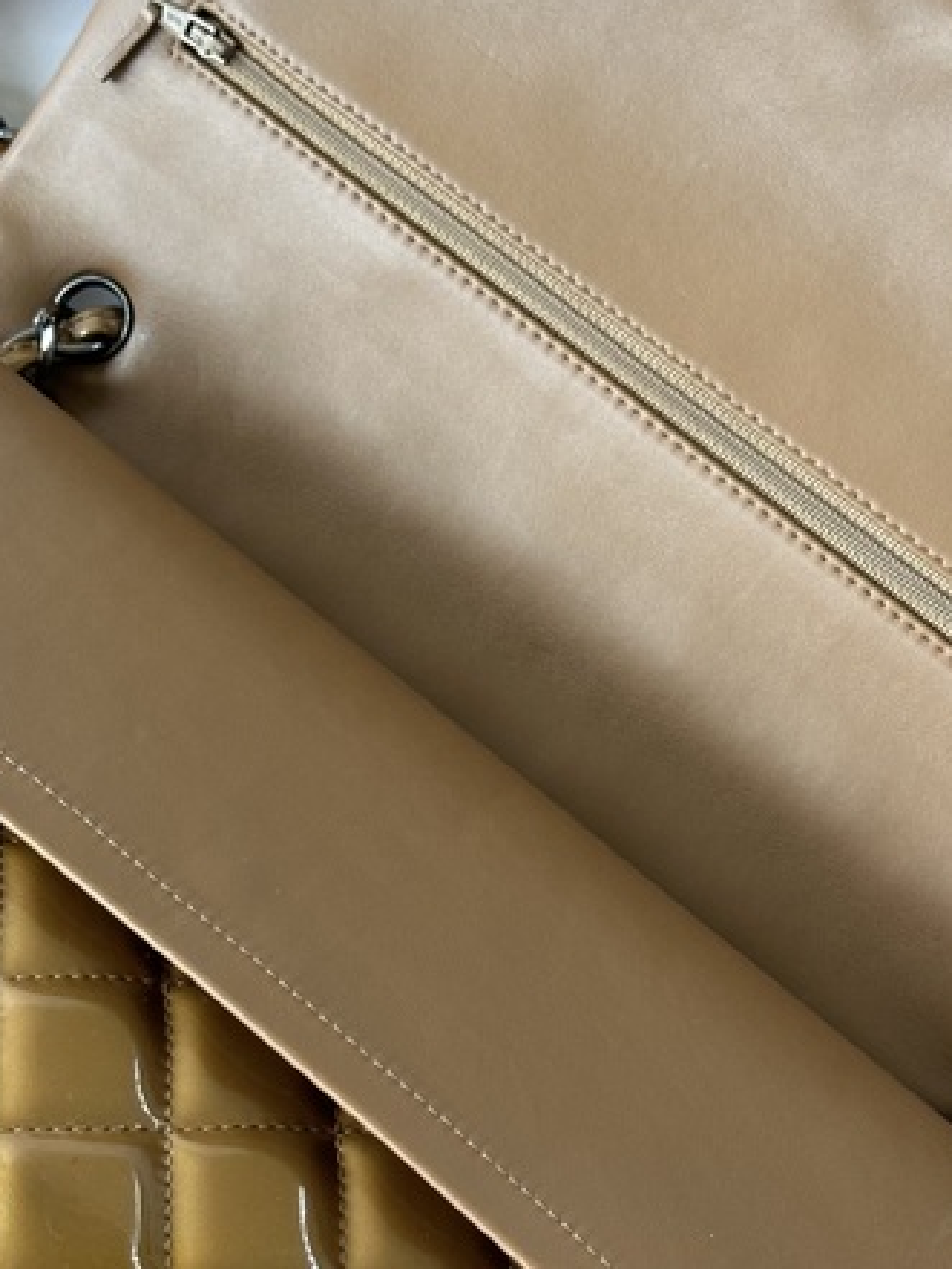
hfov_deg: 17.0
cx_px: 518
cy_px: 765
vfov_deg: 22.5
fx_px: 3189
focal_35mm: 87
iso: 100
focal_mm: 6.86
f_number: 1.78
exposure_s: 1/60
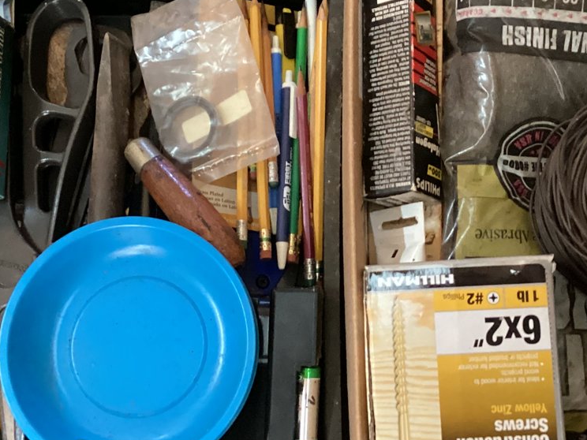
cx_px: 343
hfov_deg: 30.7
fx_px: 1068
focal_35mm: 63
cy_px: 188
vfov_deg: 23.3
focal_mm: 3.3
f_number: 2.4
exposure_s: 1/25
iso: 640
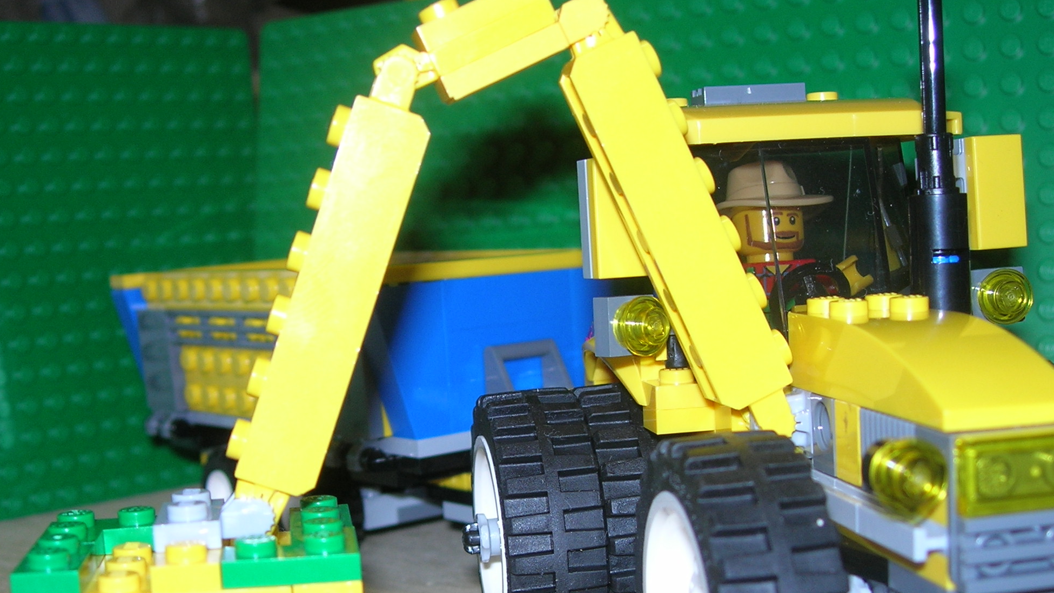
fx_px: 1537
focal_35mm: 55
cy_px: 441
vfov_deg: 21.6
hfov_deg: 37.8
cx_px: 479
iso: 64
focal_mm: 7.8
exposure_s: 1/60.1
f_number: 2.8
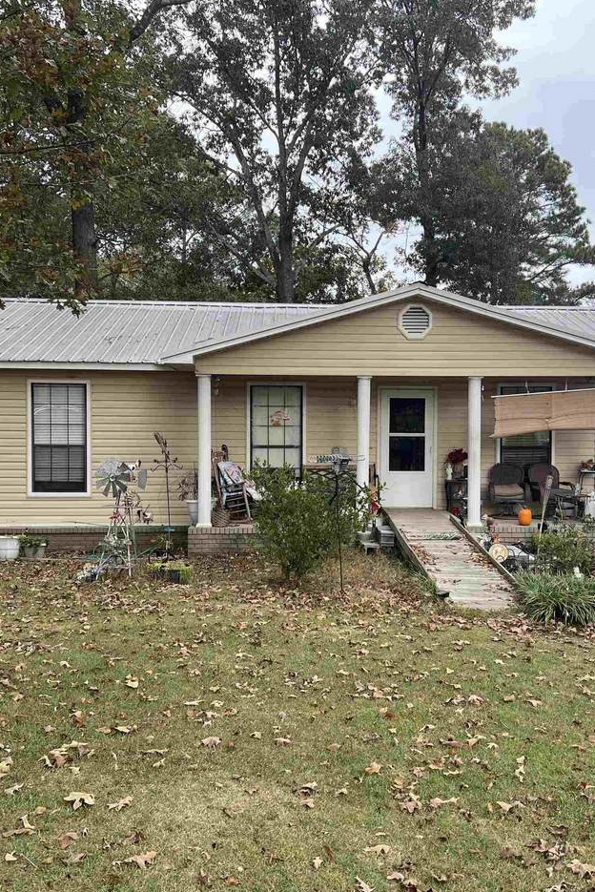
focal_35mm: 37
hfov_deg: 35.8
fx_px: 917
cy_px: 446
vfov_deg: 51.9
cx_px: 356
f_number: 1.5
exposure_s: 1/416
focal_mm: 5.7
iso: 50
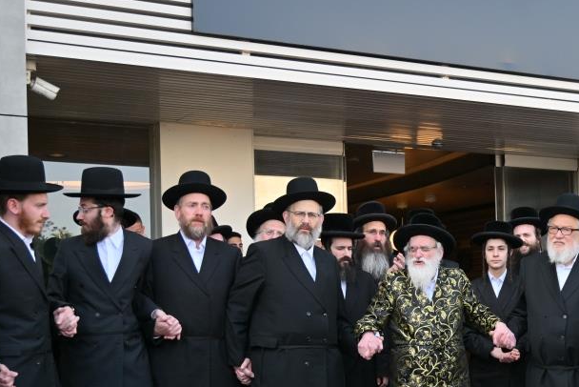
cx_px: 420
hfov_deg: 31.0
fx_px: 1030
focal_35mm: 64
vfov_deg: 21.0
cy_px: 308
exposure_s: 1/1000
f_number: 4
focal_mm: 38
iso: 250
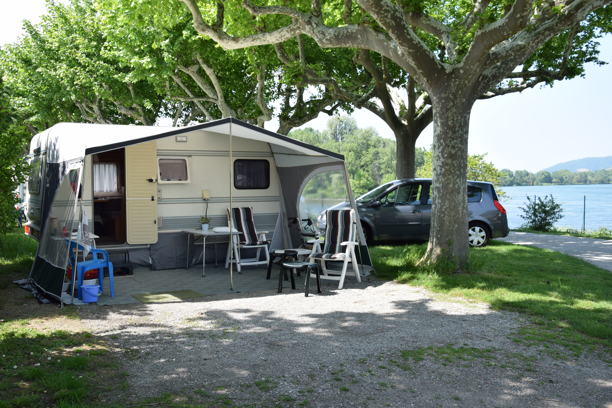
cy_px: 204
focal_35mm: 36
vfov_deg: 36.9
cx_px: 306
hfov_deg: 53.1
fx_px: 612
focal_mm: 24
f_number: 8
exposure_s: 1/250
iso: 220
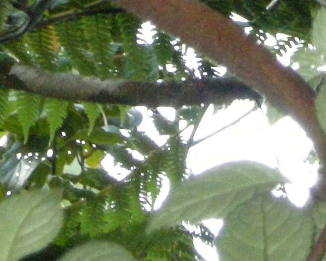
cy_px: -343
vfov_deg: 2.4
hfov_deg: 3.0
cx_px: 536
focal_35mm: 634
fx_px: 6120
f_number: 5.1
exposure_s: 1/60
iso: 400
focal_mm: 24.5
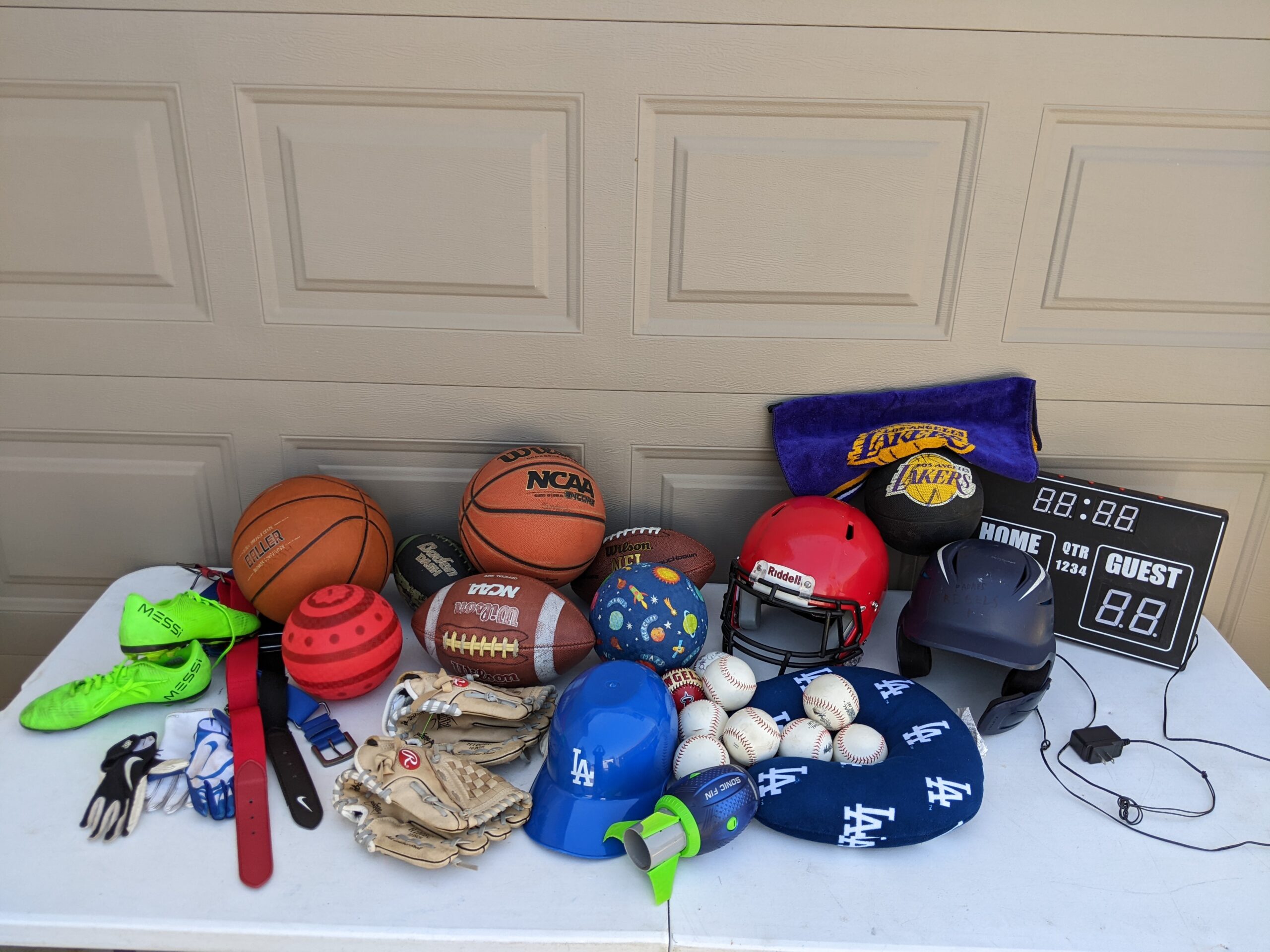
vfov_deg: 51.4
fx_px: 991
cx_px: 635
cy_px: 476
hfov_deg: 65.3
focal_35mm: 27
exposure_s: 1/411
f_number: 1.8
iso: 60
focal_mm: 4.44
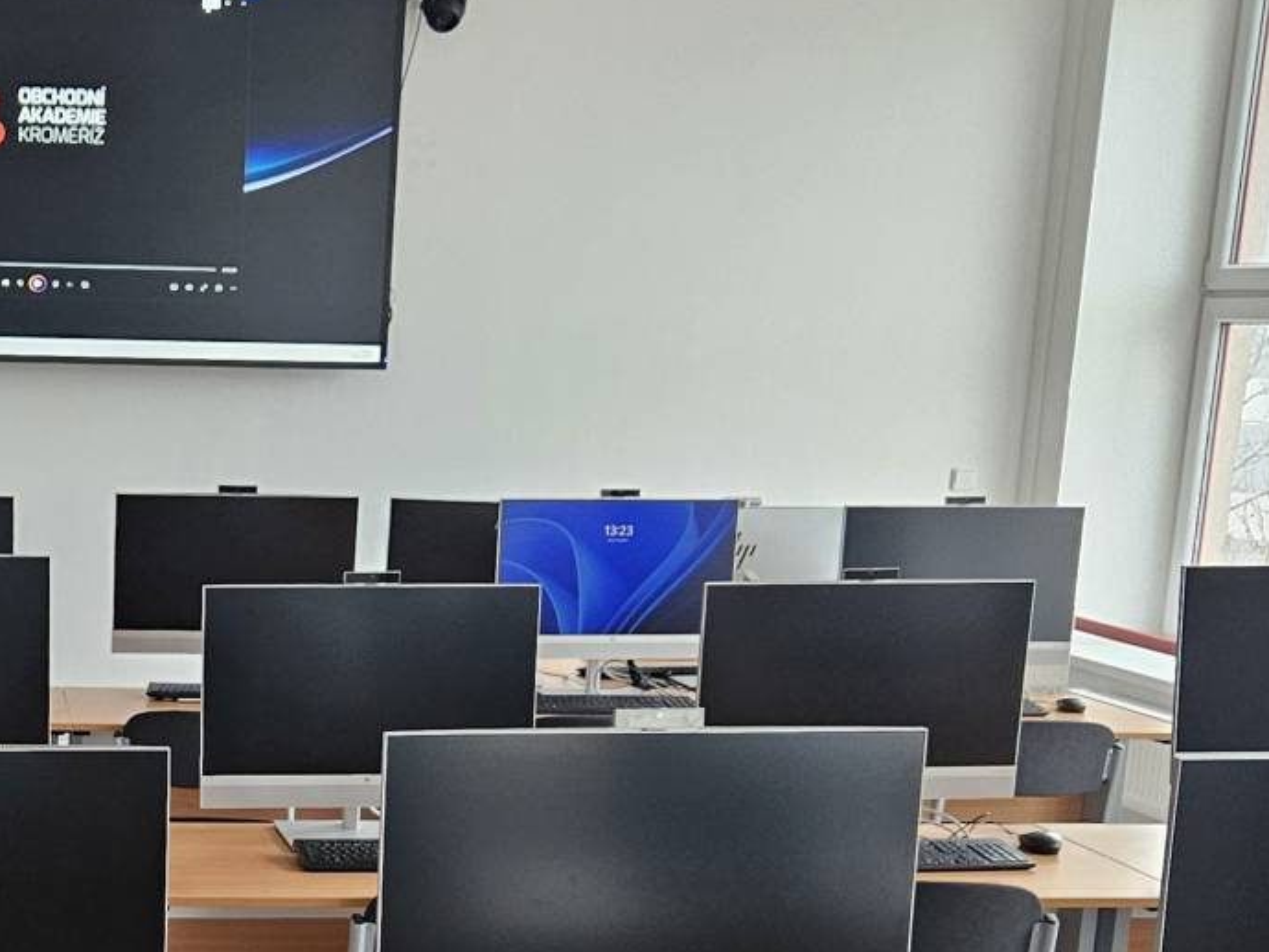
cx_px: 142
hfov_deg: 29.1
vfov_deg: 22.4
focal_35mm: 64
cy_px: 869
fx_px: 2347
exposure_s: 1/120
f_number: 1.8
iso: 320
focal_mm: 5.4
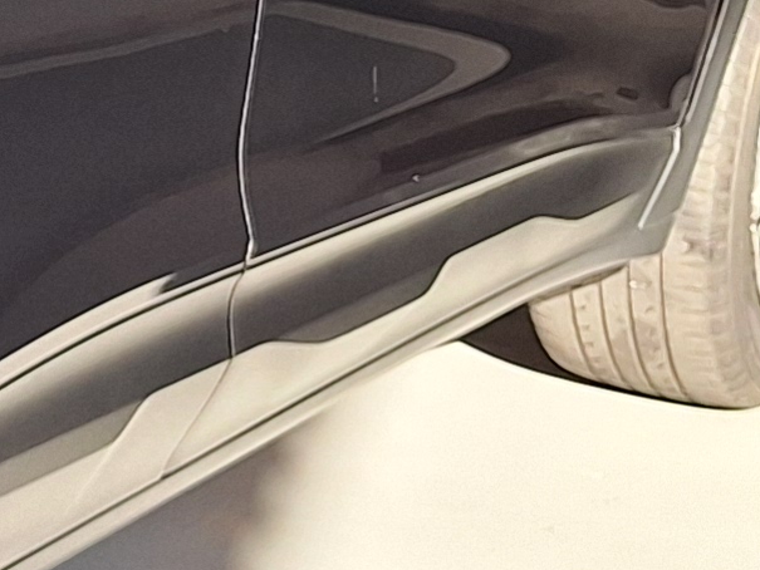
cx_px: -1025
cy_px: 53
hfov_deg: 10.9
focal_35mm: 155
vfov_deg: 9.5
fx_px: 3404
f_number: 1.8
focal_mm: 5.54
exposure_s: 1/199
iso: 40
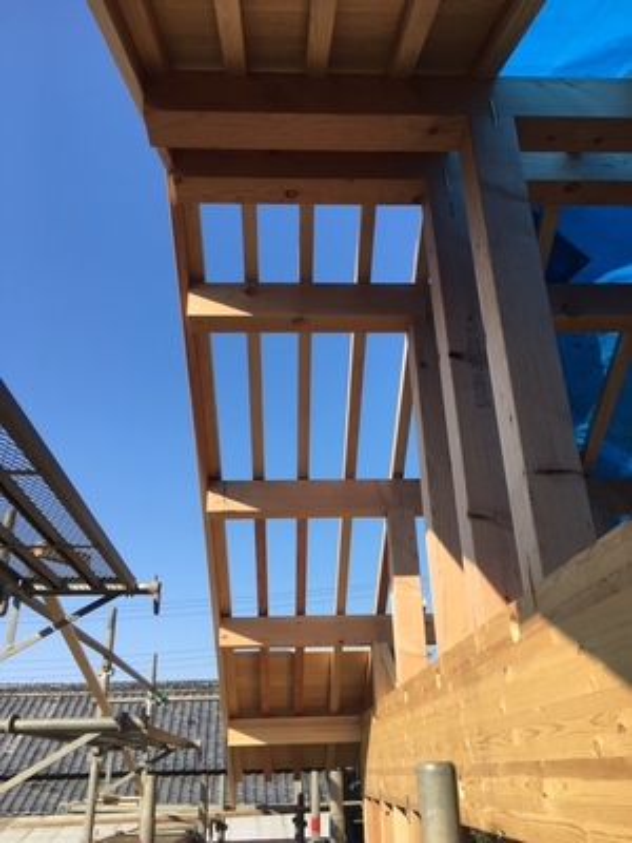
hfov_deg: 48.2
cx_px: 316
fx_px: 706
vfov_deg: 61.7
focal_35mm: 29
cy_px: 422
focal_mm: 4.15
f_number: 2.2
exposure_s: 1/986
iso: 25
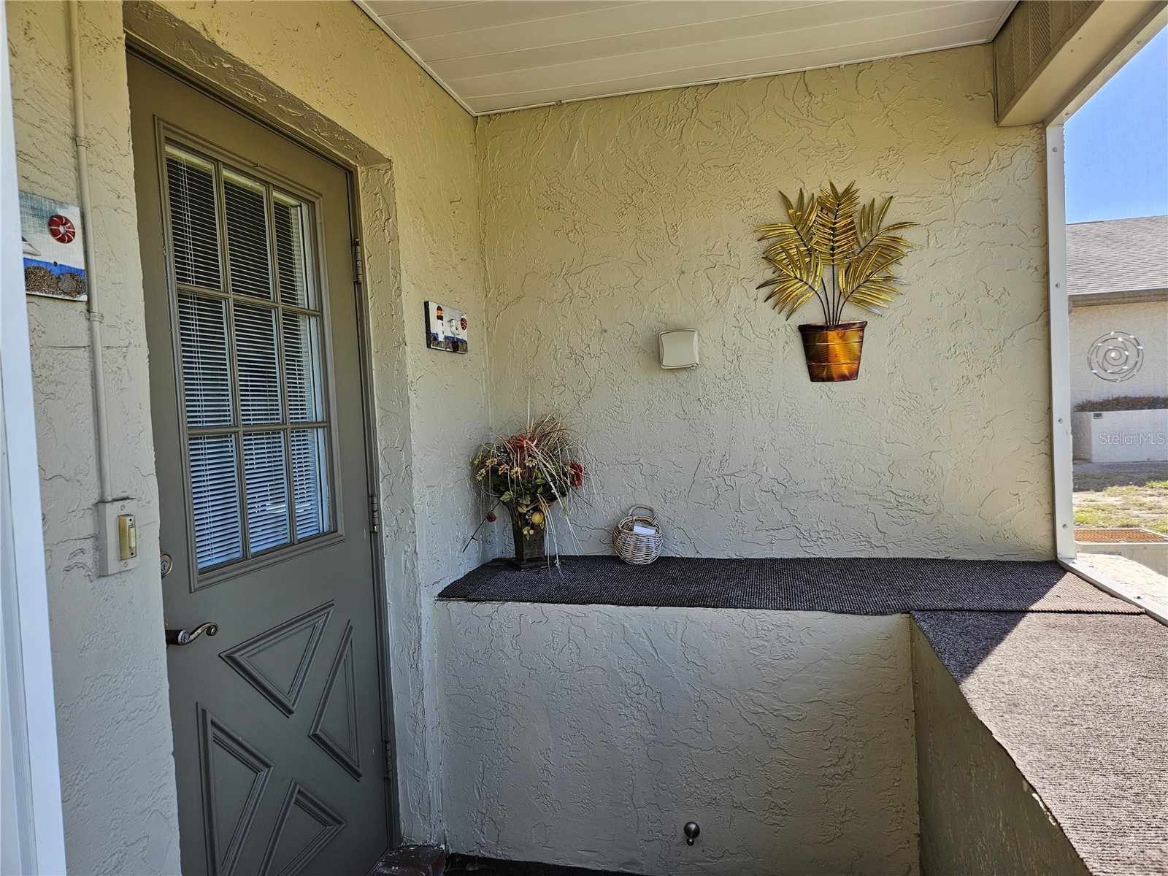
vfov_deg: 58.9
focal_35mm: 23
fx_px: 776
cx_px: 584
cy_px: 438
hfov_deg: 73.9
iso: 25
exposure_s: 1/173
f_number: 1.8
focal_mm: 5.4
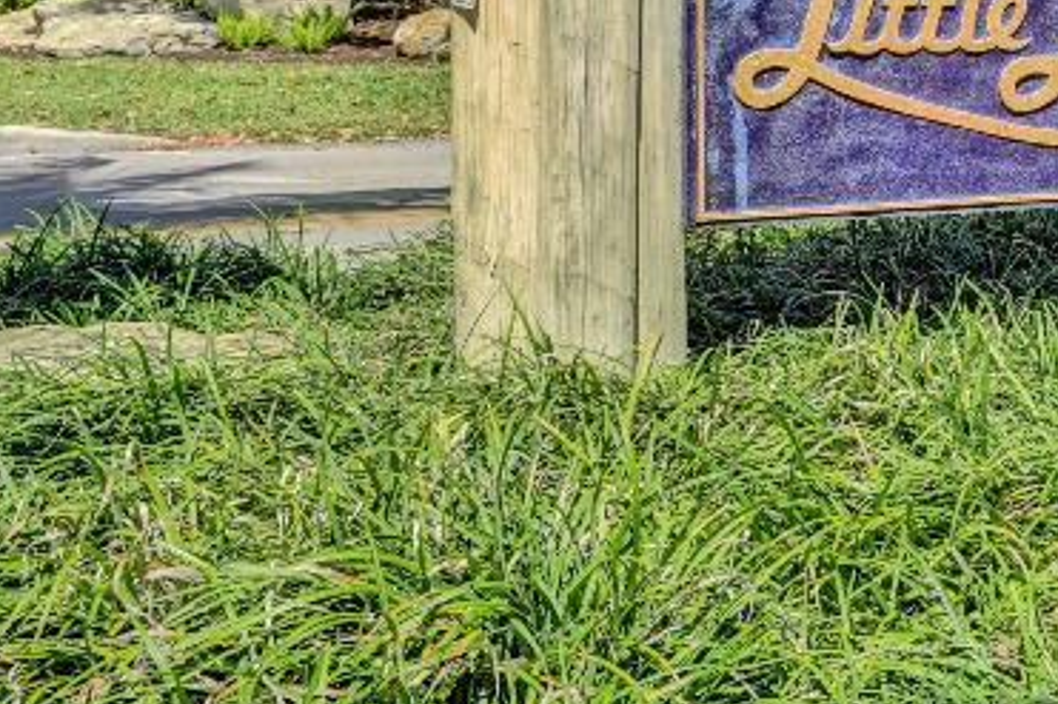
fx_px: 1733
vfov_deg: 21.6
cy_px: -100
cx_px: 1015
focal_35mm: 59
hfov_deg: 31.8
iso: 800
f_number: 5
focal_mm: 19
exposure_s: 1/3200
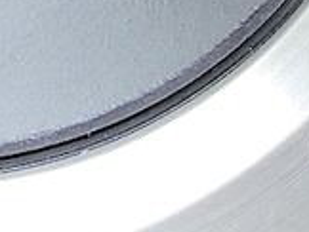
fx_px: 10567
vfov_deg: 1.3
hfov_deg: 1.7
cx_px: -95
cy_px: -331
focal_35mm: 1182
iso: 200
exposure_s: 1/2
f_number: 5.6
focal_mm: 35.8
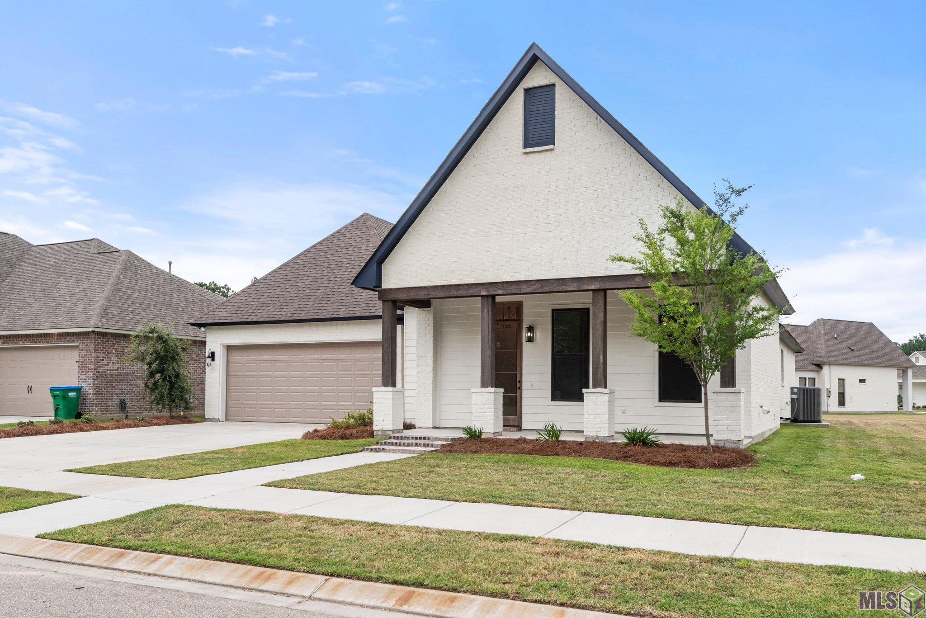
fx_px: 772
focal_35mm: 30
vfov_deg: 43.6
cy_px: 309
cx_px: 463
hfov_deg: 61.9
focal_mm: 30
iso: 320
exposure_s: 1/500
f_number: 10
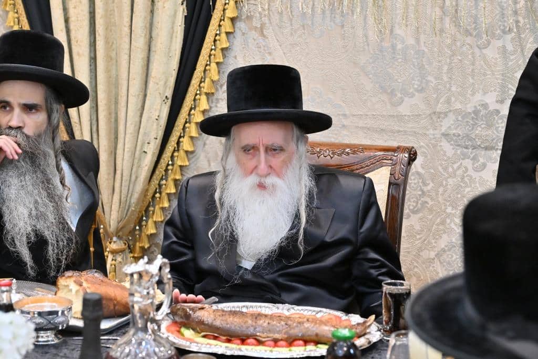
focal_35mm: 93
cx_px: 269
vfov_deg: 14.7
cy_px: 180
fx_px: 1389
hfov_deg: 21.9
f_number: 4
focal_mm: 62
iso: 1250
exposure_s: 1/320
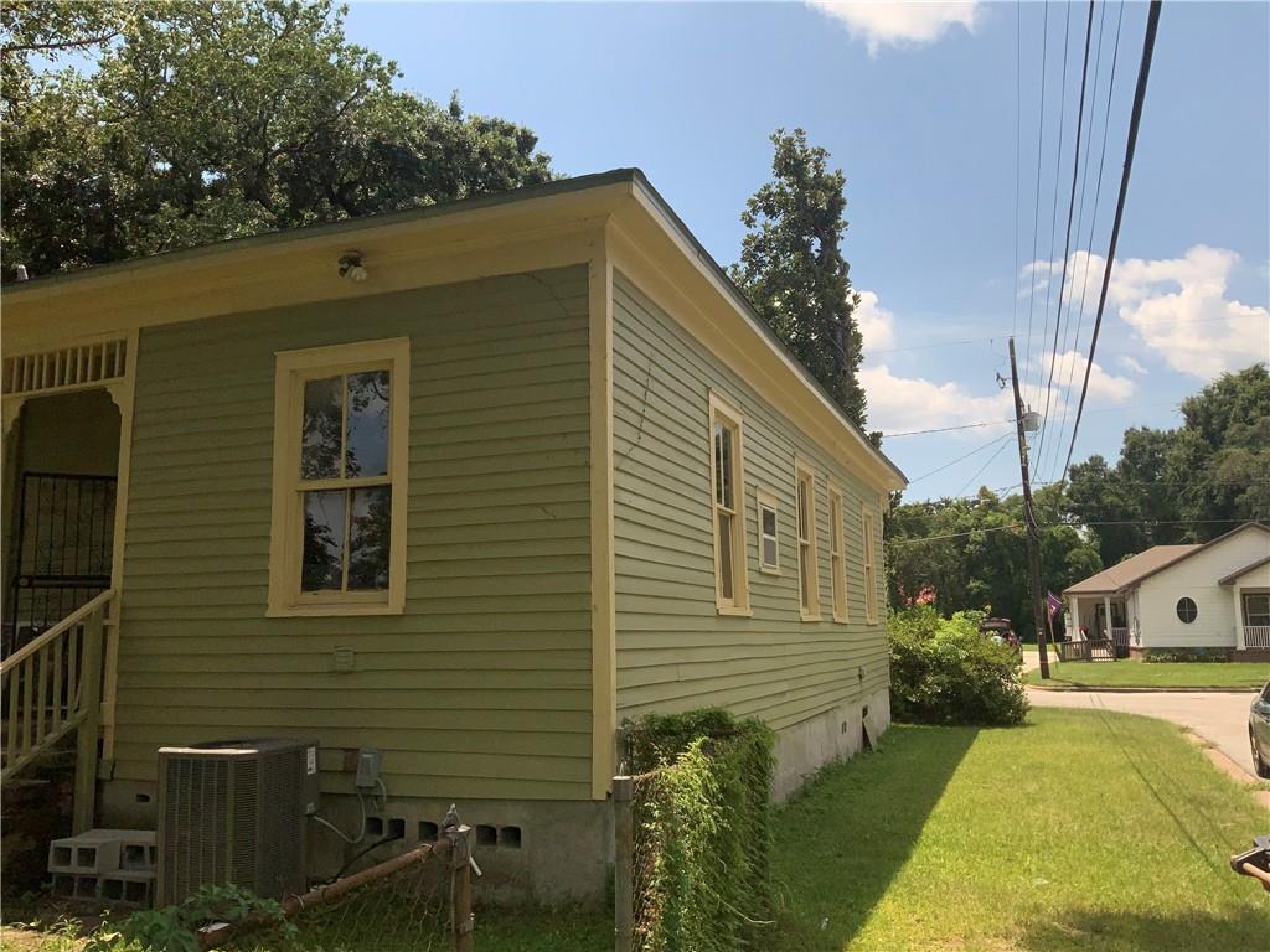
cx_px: 635
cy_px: 476
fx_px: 1064
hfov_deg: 61.7
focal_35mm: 29
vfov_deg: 48.2
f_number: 1.8
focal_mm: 3
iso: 16
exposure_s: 1/5814
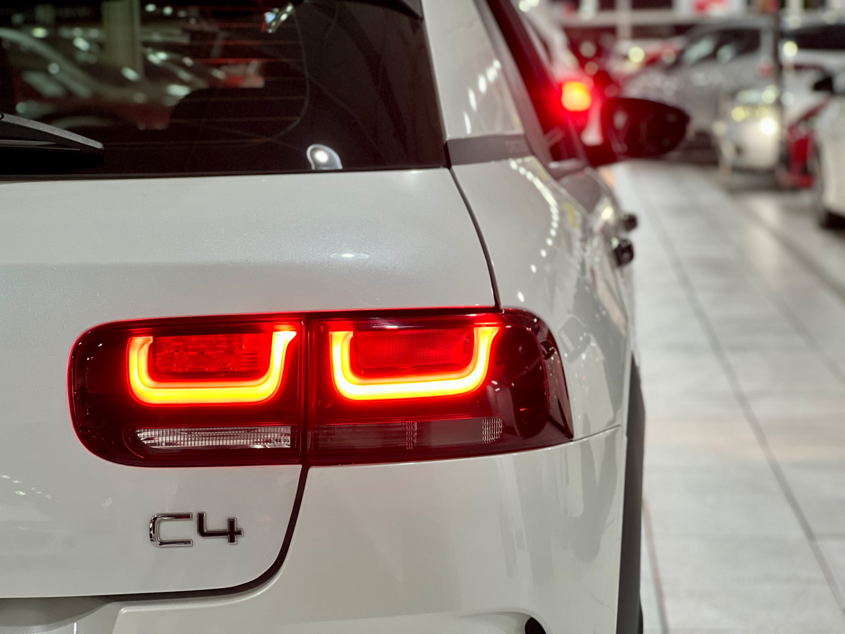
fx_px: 1880
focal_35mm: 77
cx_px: 422
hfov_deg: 25.3
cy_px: 317
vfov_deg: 19.1
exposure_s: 1/40
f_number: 2.8
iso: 200
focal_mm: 9
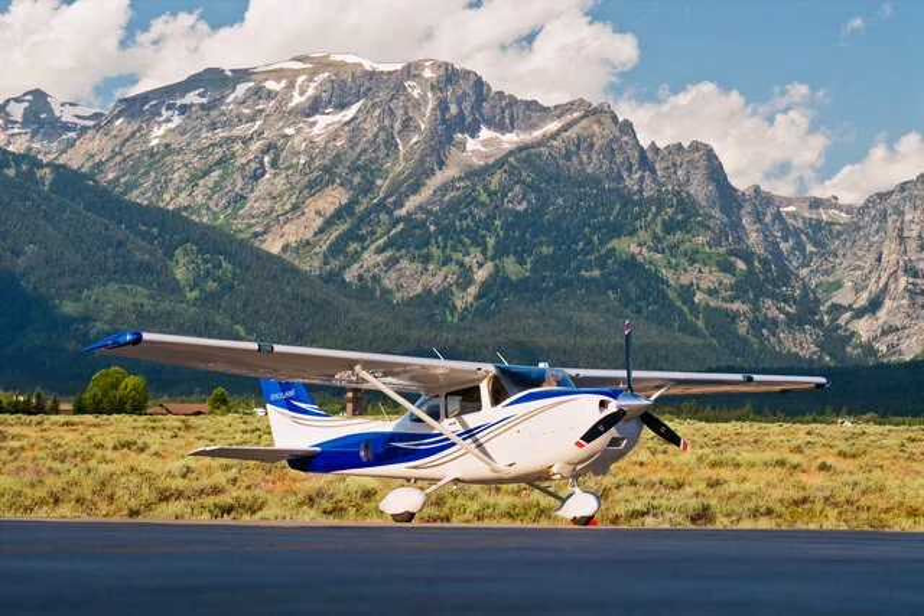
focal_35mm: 86
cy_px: 308
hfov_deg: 23.6
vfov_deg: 15.9
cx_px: 462
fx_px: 2208
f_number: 9
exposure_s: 1/200
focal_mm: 86
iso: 80
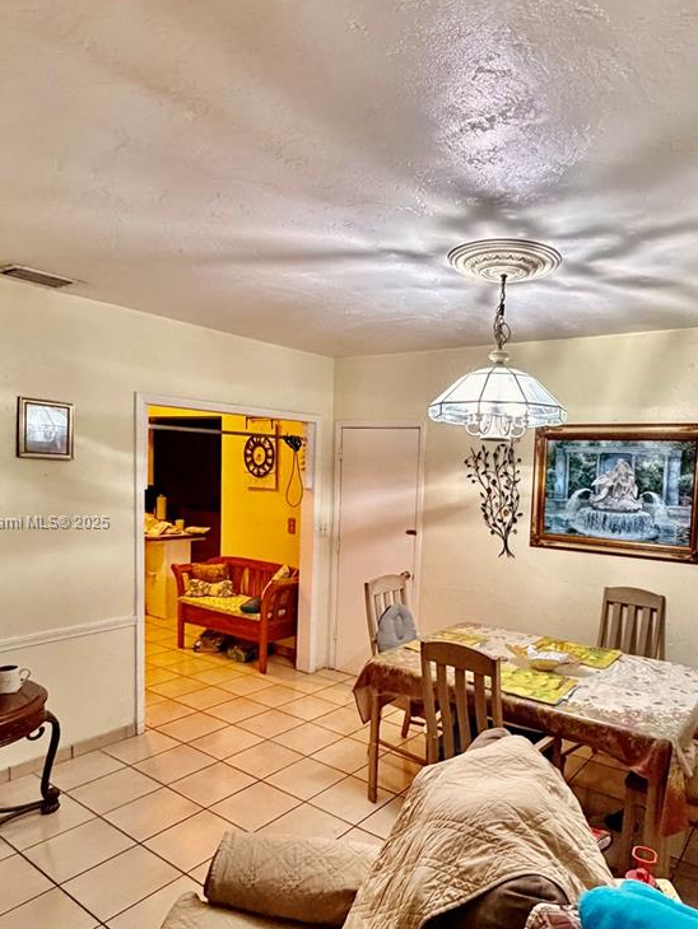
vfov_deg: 73.6
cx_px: 448
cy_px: 523
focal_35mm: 23
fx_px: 618
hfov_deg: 58.0
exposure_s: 1/60
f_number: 2.2
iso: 640
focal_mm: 2.22
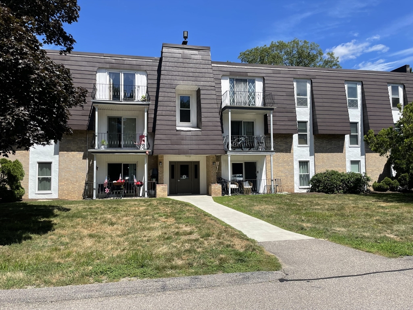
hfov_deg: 67.3
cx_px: 206
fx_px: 310
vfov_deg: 53.1
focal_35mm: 26
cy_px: 155
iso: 32
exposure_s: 1/3205
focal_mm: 4.2
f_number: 1.6
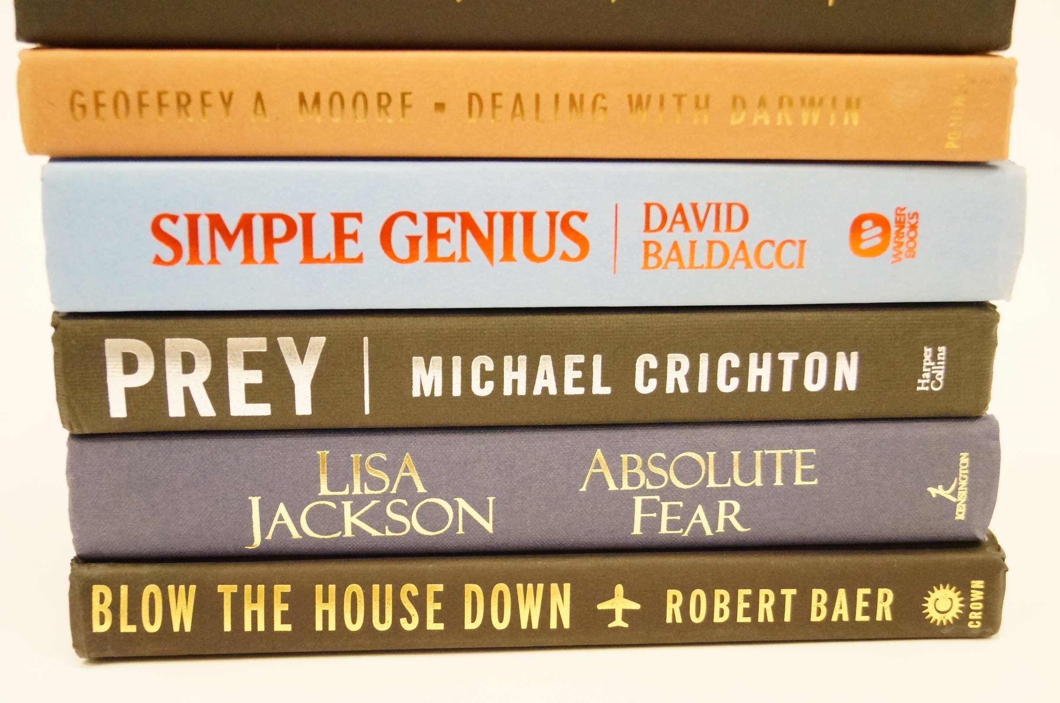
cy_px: 352
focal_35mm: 45
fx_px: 1323
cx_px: 530
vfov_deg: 29.8
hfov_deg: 43.7
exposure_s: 1/40
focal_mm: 30
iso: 3200
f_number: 4.5
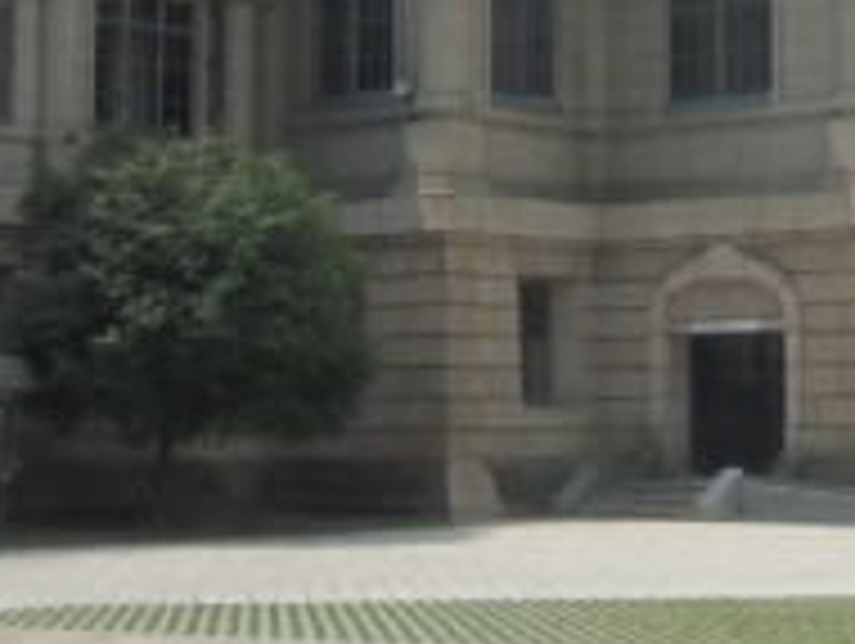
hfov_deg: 19.4
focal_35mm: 101
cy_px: 54
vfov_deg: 14.5
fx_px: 2498
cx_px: 454
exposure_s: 1/80
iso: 64
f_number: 3.2
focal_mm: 5.5
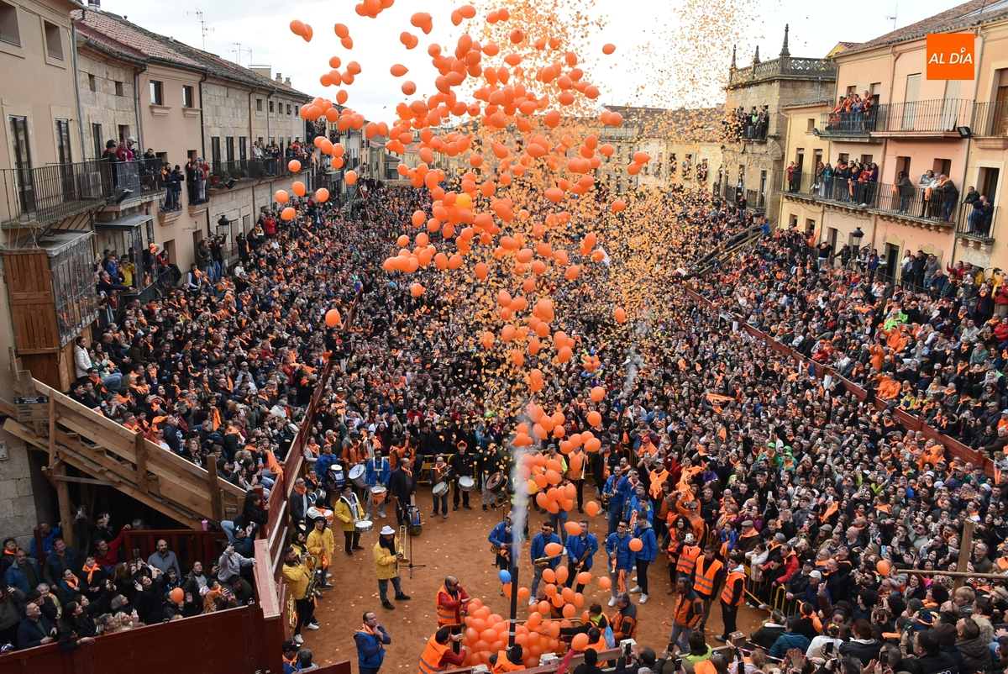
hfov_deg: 67.3
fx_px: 757
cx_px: 504
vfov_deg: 48.0
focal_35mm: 27
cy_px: 337
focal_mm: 18
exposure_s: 1/160
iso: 400
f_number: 6.3
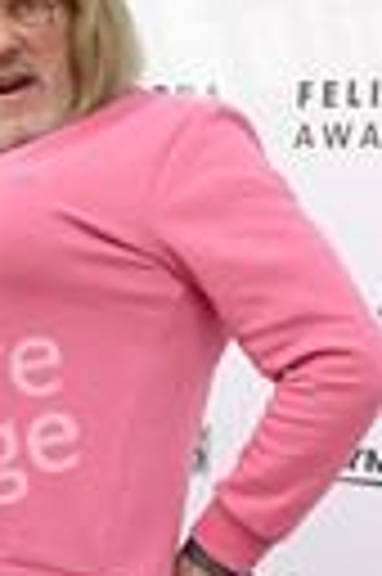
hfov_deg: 13.8
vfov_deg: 19.9
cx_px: -22
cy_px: 670
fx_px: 1548
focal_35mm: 97
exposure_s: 1/200
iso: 250
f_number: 7.1
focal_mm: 31
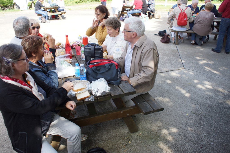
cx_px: 115
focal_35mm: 30
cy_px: 76
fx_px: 192
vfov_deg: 43.6
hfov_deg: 61.9
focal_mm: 20
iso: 100
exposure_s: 1/160
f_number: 4
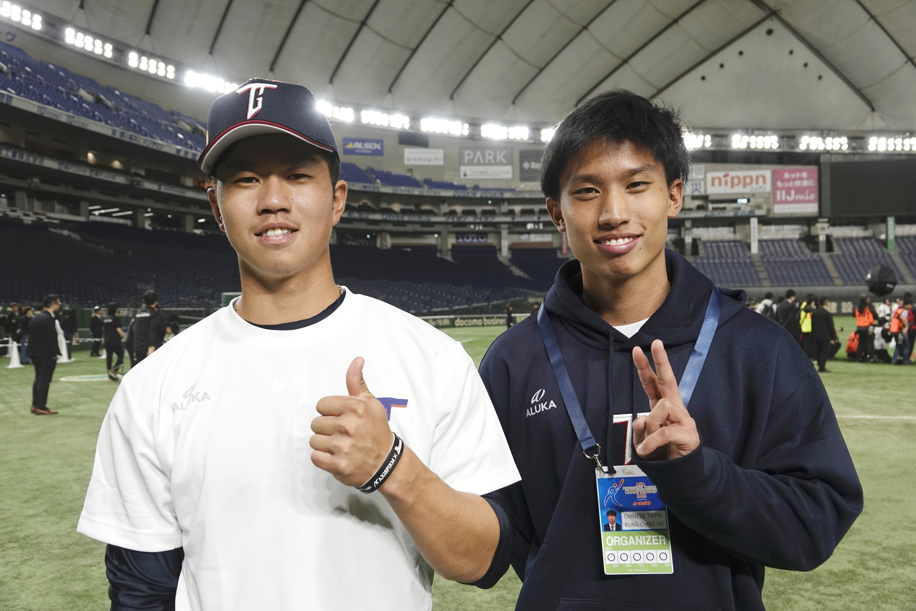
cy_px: 306
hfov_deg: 60.3
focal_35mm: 31
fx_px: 789
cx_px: 458
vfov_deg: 42.3
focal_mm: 11.26
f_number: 2.8
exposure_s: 1/250
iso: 250
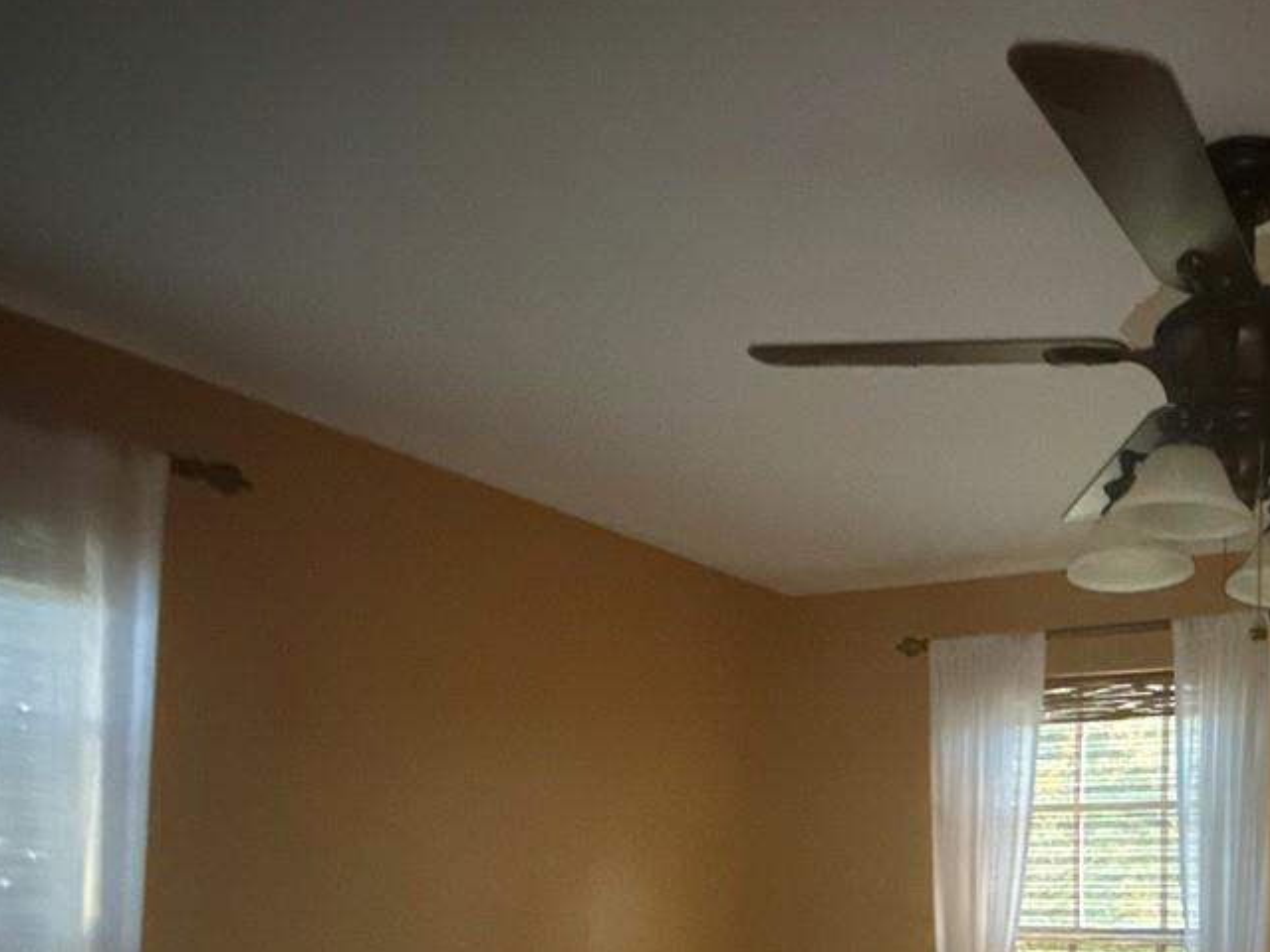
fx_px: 1284
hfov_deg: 46.9
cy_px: 926
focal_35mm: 35
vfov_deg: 37.0
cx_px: 1163
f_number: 2.2
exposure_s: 1/60
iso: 2000
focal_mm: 2.22
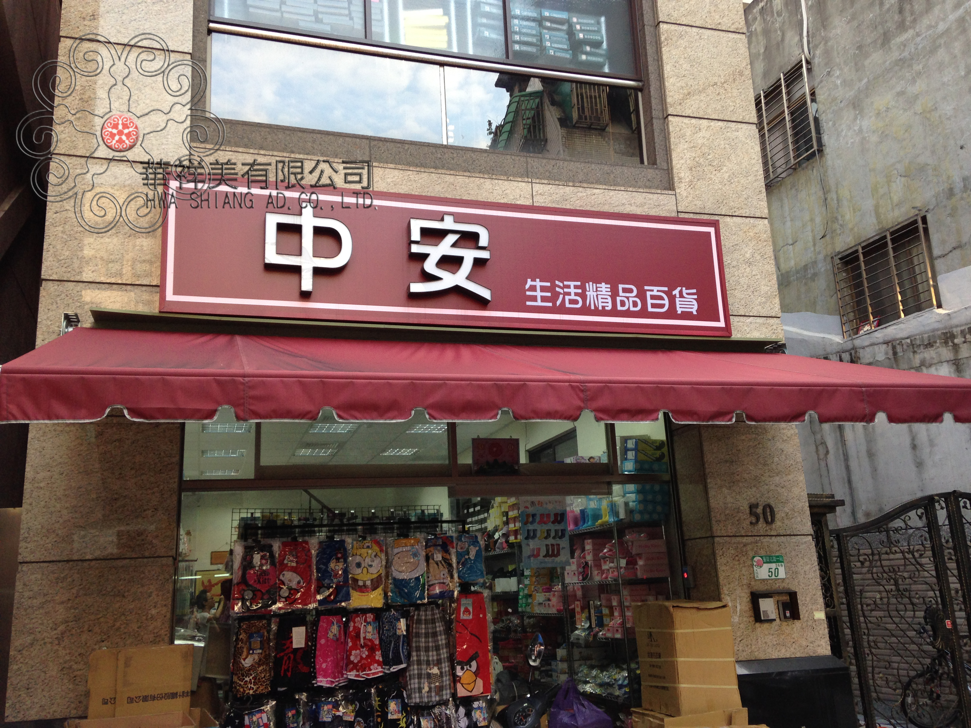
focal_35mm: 33
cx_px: 486
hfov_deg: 55.4
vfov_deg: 42.9
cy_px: 364
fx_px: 926
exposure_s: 1/583
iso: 50
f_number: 2.4
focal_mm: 4.13
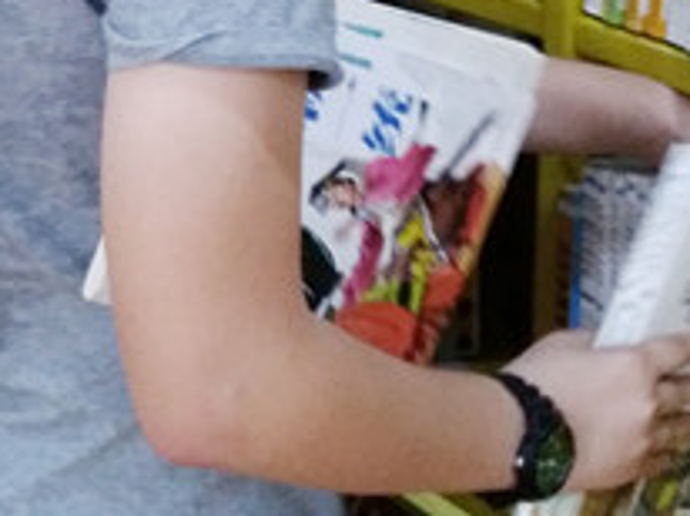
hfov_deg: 17.7
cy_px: -221
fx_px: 2170
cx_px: 40
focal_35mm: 109
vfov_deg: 12.9
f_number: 2
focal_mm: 3.79
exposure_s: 1/33
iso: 512
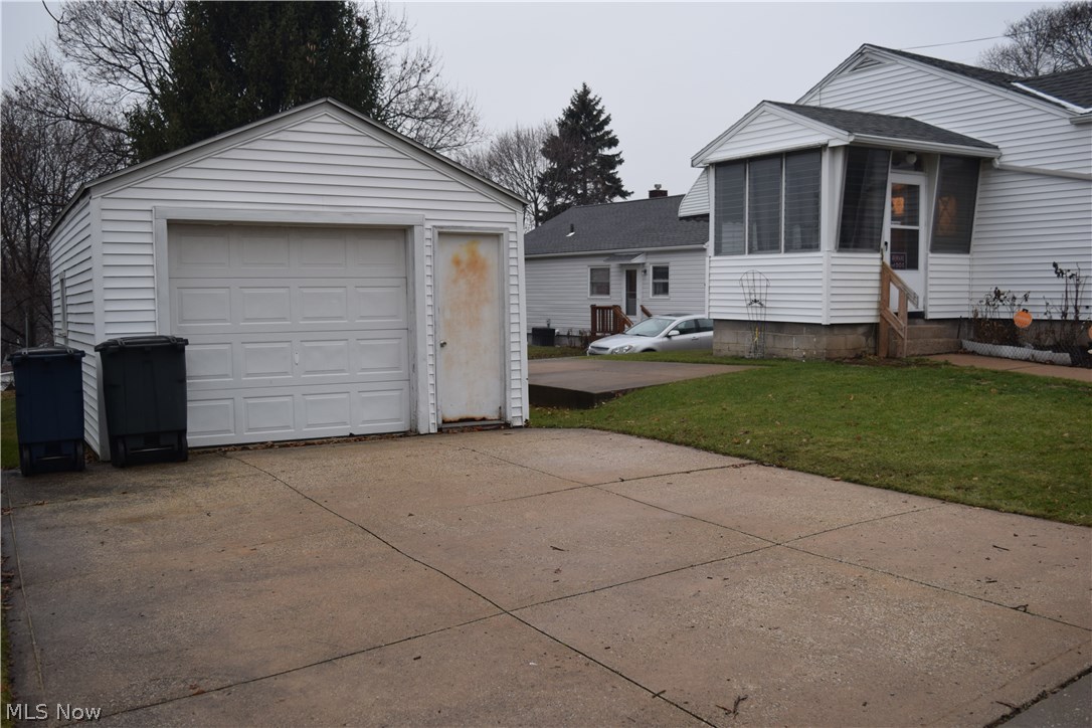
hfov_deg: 57.2
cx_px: 546
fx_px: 1001
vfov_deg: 40.0
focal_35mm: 33
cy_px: 364
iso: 400
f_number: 4.5
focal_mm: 22
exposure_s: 1/80
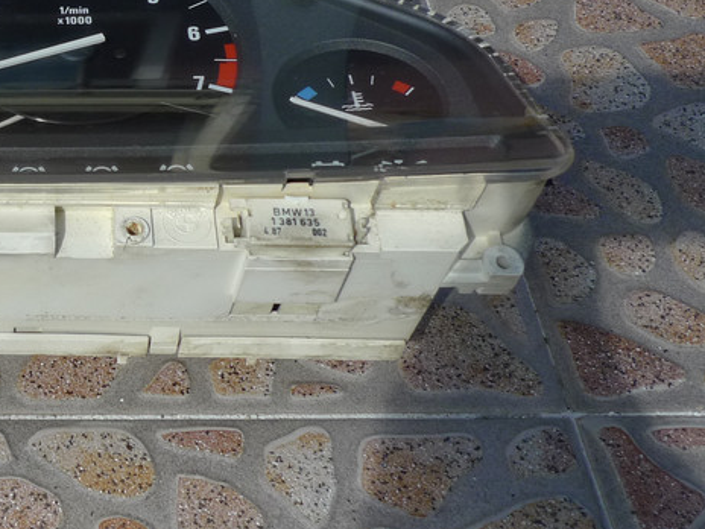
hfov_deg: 25.9
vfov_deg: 21.0
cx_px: -87
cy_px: 102
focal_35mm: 69
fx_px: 1405
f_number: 4
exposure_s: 1/1000
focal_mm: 6.3
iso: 100
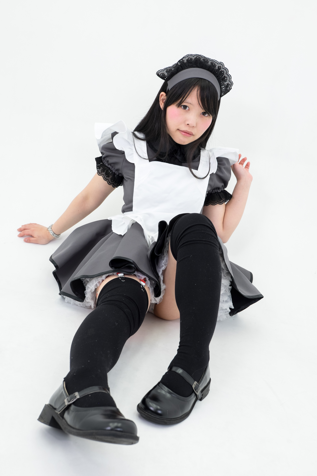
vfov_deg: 53.1
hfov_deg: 36.9
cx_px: 158
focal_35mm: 36
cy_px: 238
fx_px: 475
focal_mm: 24.2
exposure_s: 1/60
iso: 400
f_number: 5.6
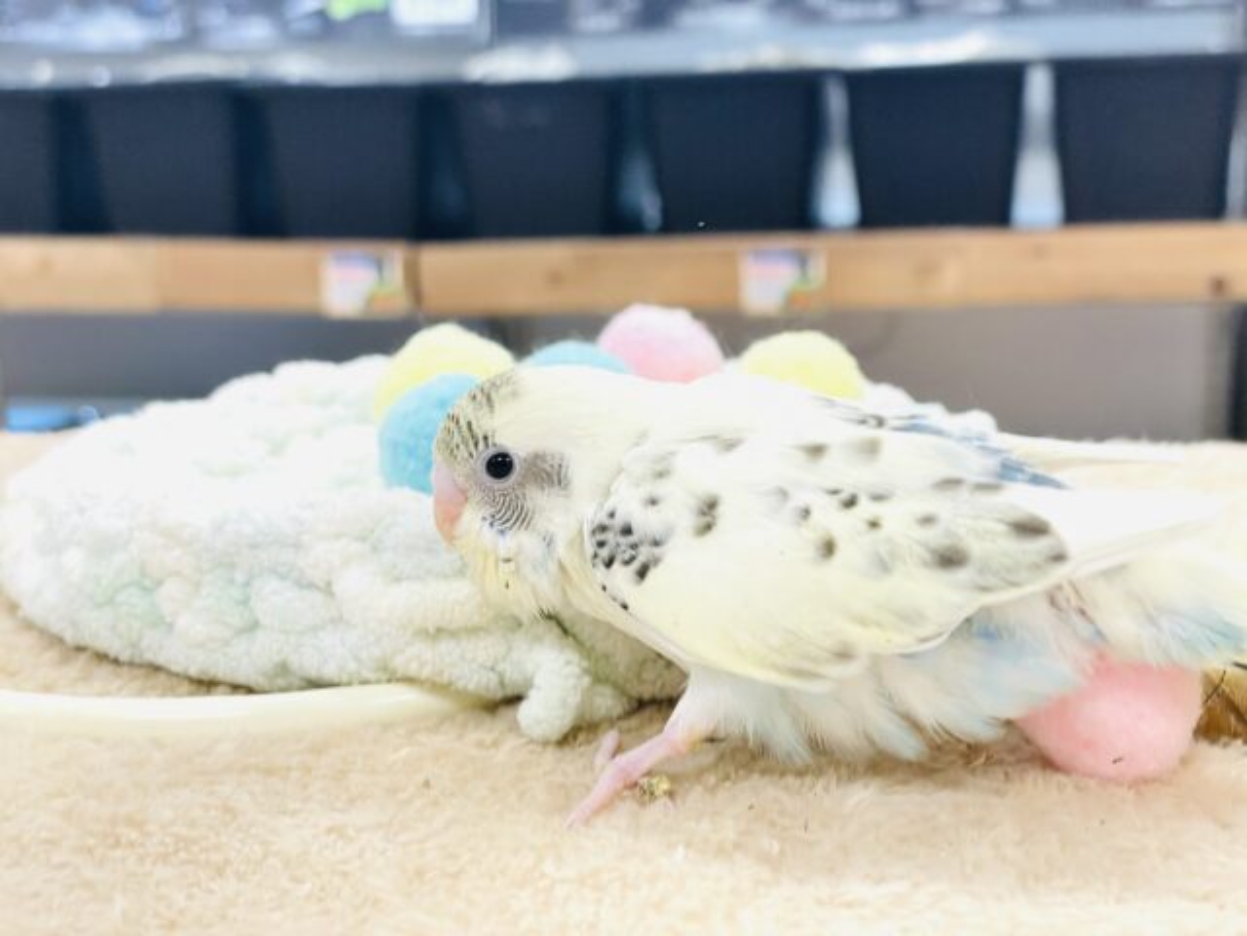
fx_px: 1873
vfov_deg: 28.0
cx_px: 624
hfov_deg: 36.8
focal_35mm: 52
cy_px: 468
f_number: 2
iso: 100
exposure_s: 1/99
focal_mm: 6
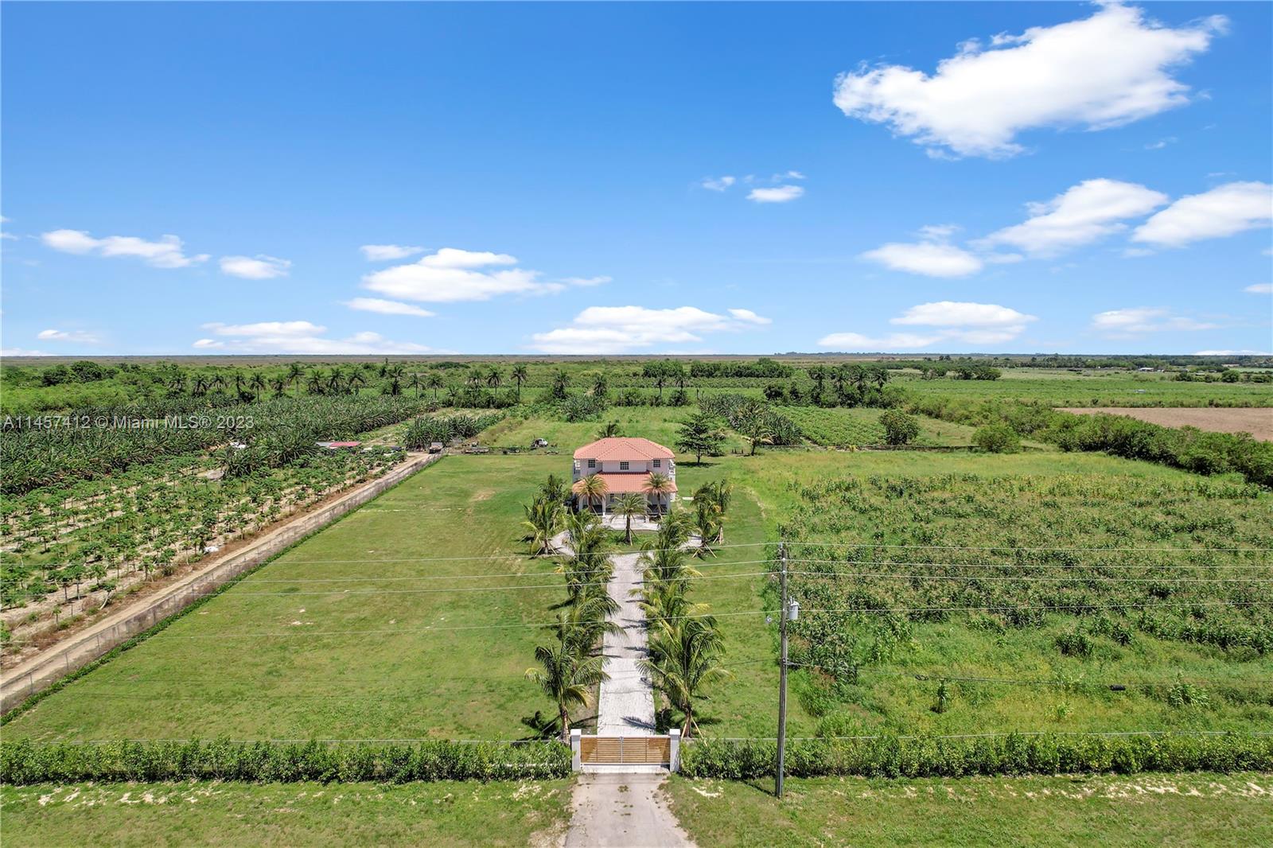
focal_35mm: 22
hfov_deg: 78.6
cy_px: 424
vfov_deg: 57.2
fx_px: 778
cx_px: 636
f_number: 2.8
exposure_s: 1/2000
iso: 110
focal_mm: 8.38
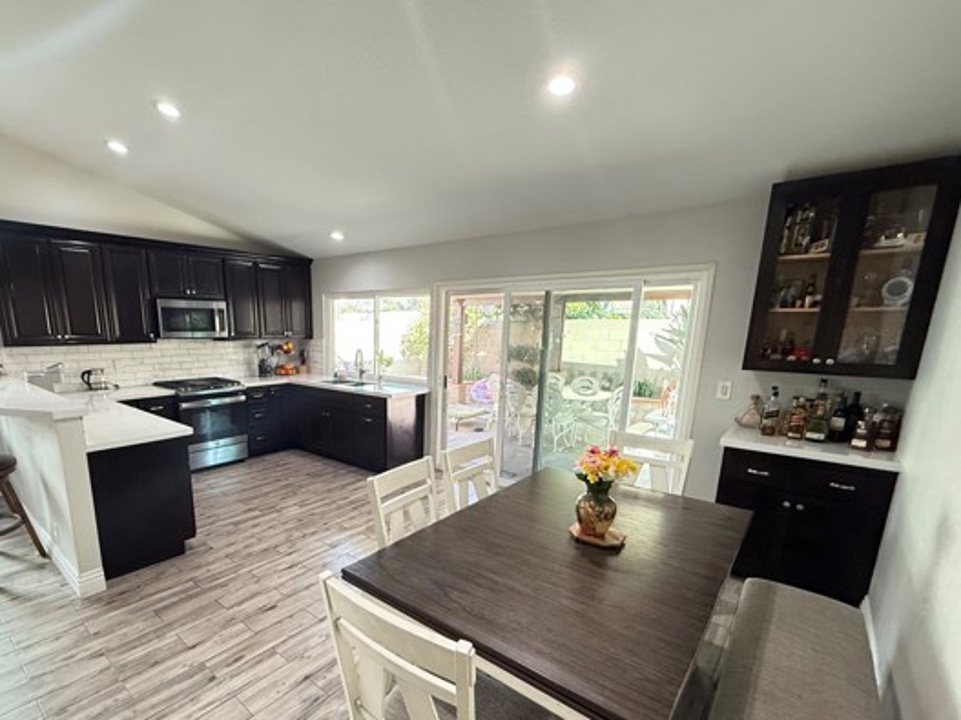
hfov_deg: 90.1
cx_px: 392
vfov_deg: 74.0
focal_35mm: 17
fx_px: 472
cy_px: 428
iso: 500
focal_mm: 2.22
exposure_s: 1/60
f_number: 2.2
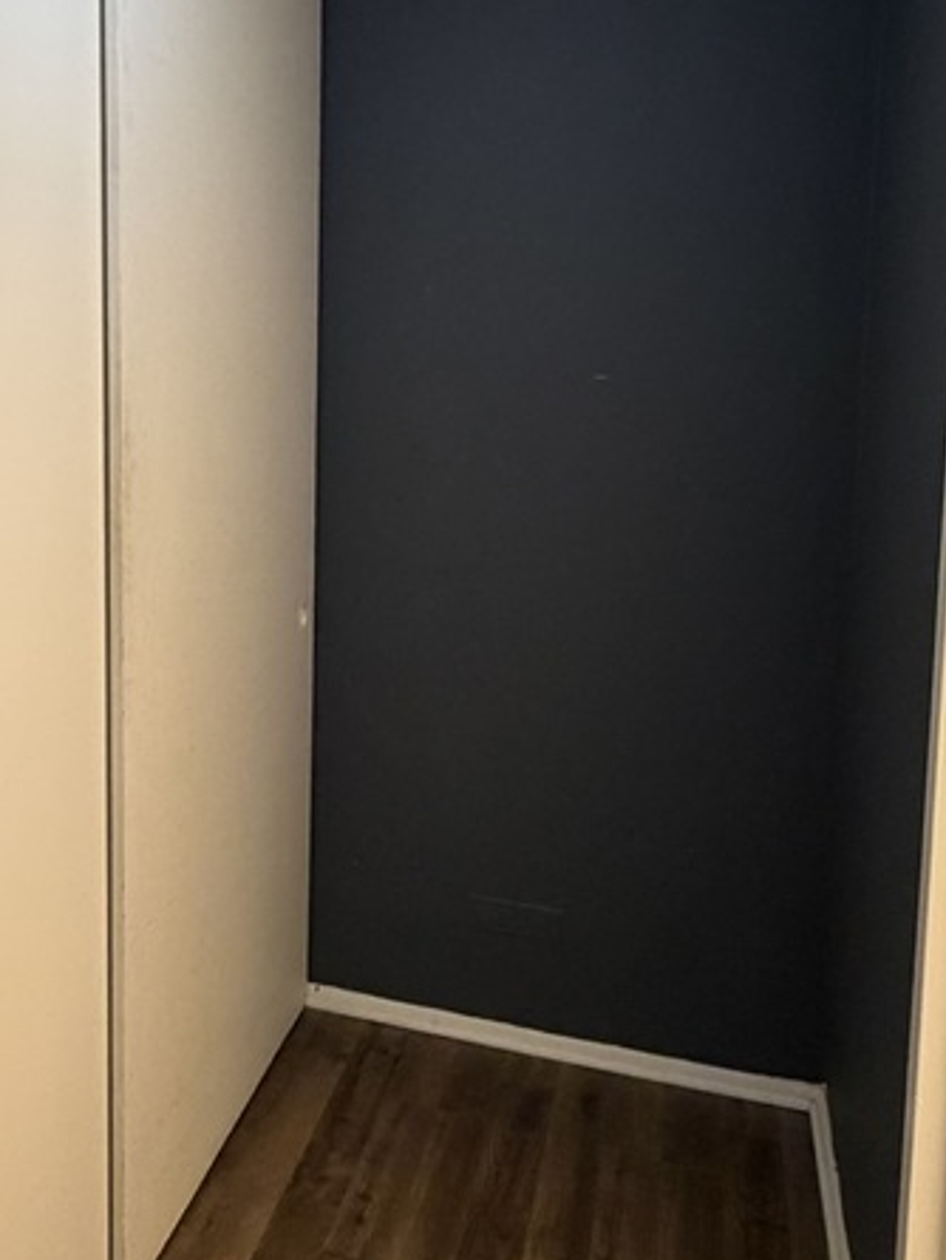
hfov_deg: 40.2
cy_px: 473
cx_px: 195
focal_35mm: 34
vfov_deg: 53.4
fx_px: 1238
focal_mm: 2.22
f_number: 2.2
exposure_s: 1/60
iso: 500
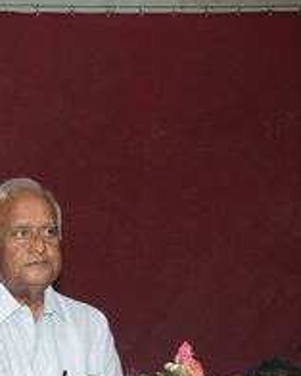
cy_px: 347
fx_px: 1280
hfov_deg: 13.3
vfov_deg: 16.5
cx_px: 36
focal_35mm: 115
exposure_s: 1/125
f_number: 5.6
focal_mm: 26
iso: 1000
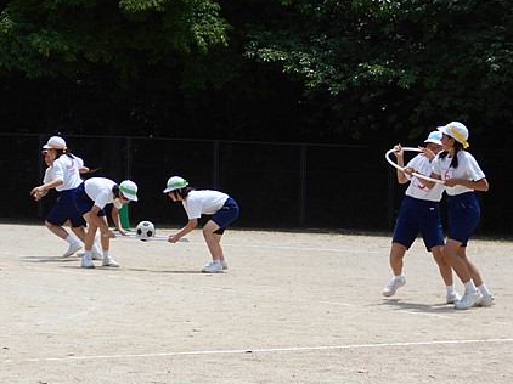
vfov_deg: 11.1
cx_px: 225
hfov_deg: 14.7
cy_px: 193
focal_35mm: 134
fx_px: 1985
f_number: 6
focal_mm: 20.1
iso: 80
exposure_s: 1/320
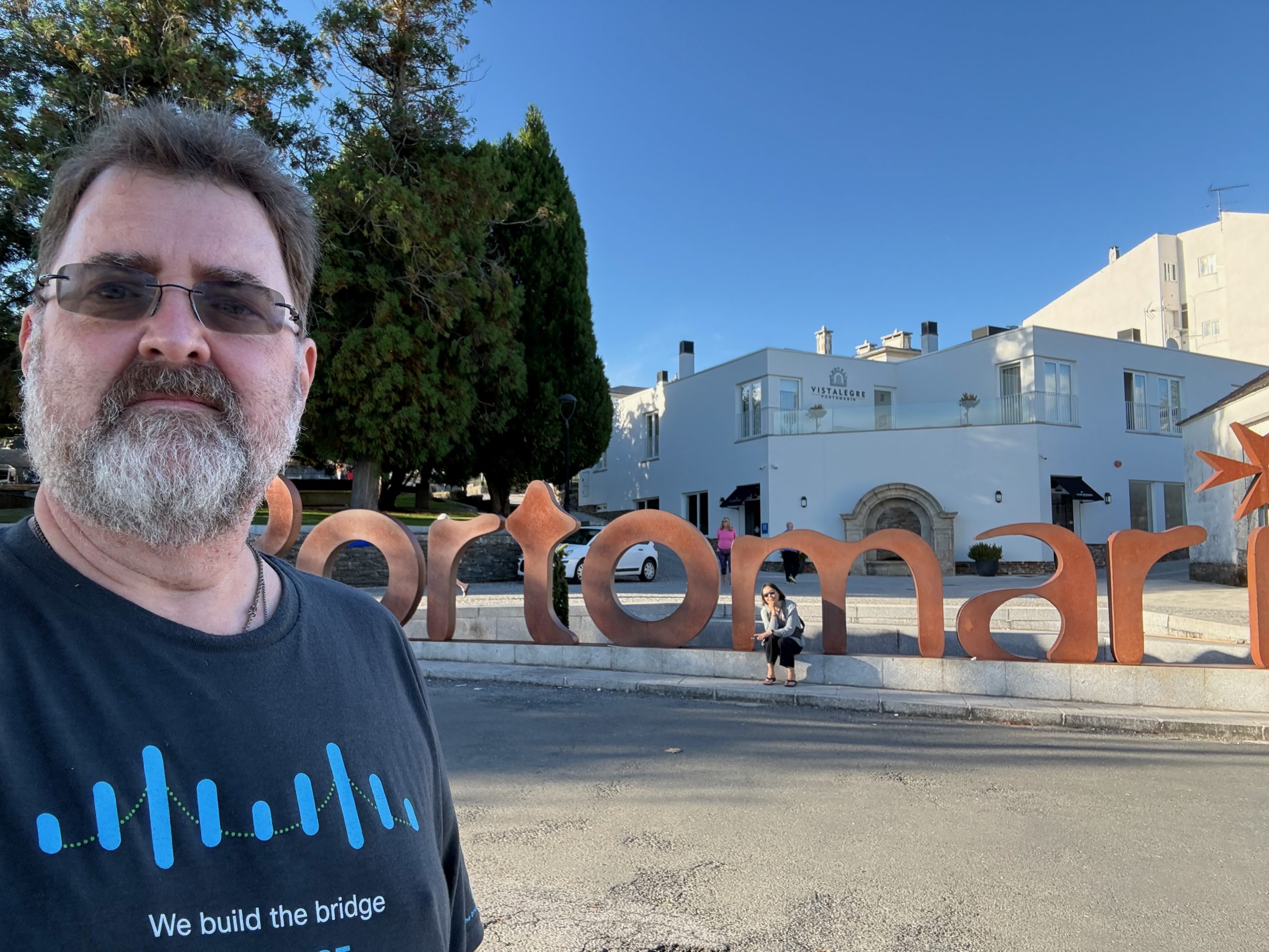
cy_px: 476
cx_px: 634
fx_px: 843
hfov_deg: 73.9
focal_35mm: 23
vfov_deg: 58.9
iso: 40
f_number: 1.9
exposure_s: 1/314
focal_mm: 2.69
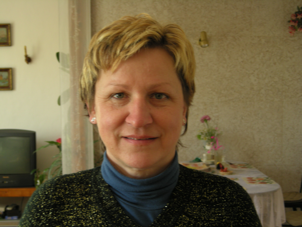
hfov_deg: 25.7
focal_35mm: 76
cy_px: 114
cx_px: 151
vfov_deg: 19.4
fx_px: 663
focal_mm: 12.3
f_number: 3.9
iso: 64
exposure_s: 1/9.8
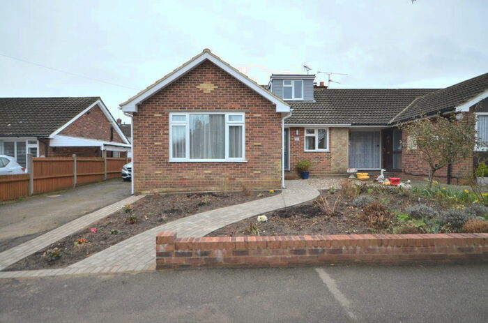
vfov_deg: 55.9
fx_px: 304
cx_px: 244
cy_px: 162
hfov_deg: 77.5
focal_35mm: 22
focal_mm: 15
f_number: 5.6
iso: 400
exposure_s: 1/125
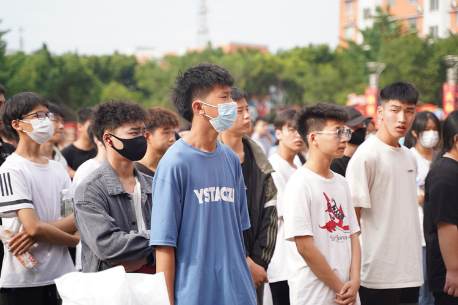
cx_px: 229
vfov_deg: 20.6
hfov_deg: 30.5
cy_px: 152
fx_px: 840
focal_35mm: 66
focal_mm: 66
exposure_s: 1/640
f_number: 3.2
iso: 100
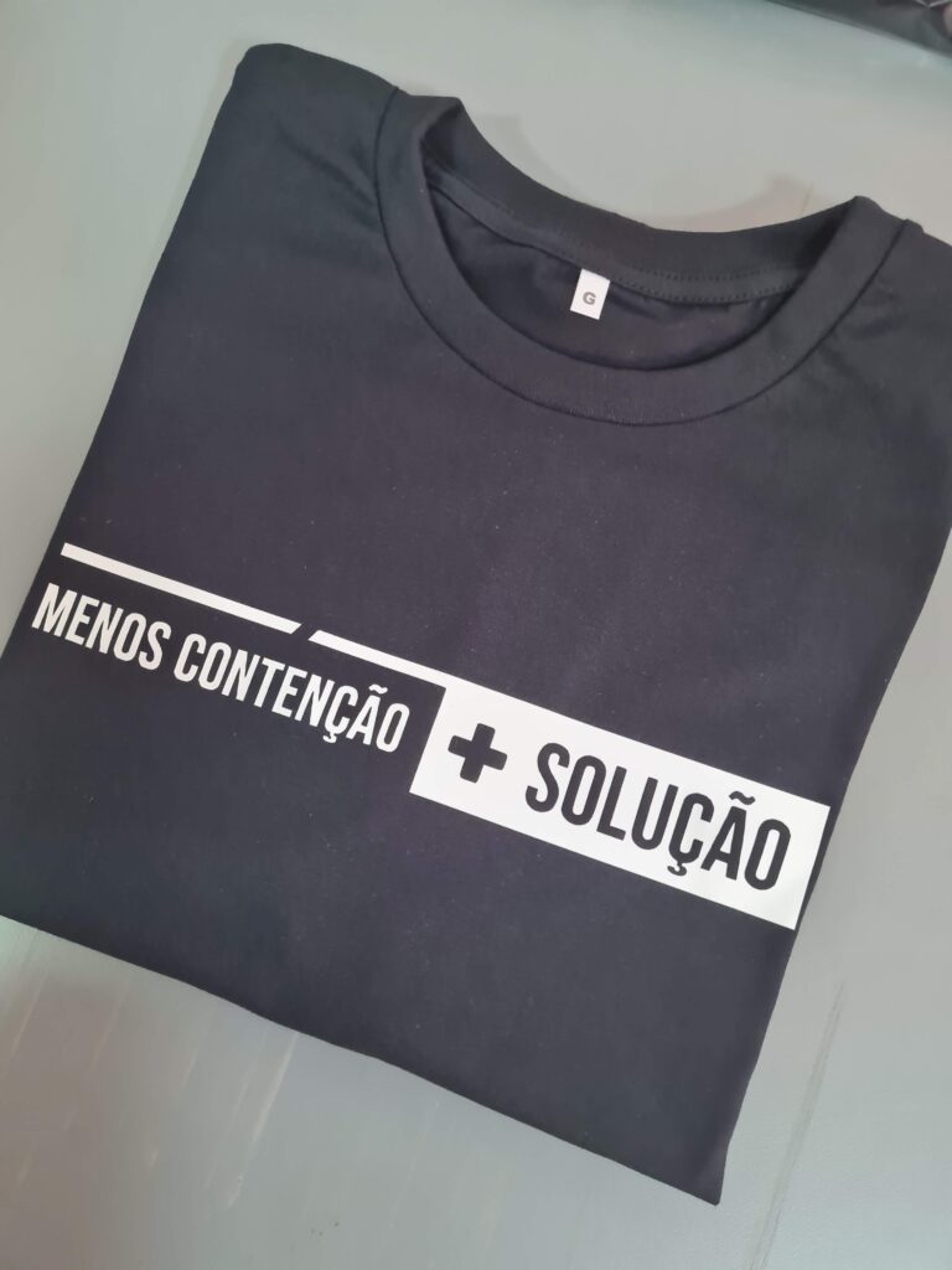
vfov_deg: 67.3
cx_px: 476
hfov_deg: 53.1
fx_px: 953
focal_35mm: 26
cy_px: 635
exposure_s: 1/40
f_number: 1.8
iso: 320
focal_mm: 5.4
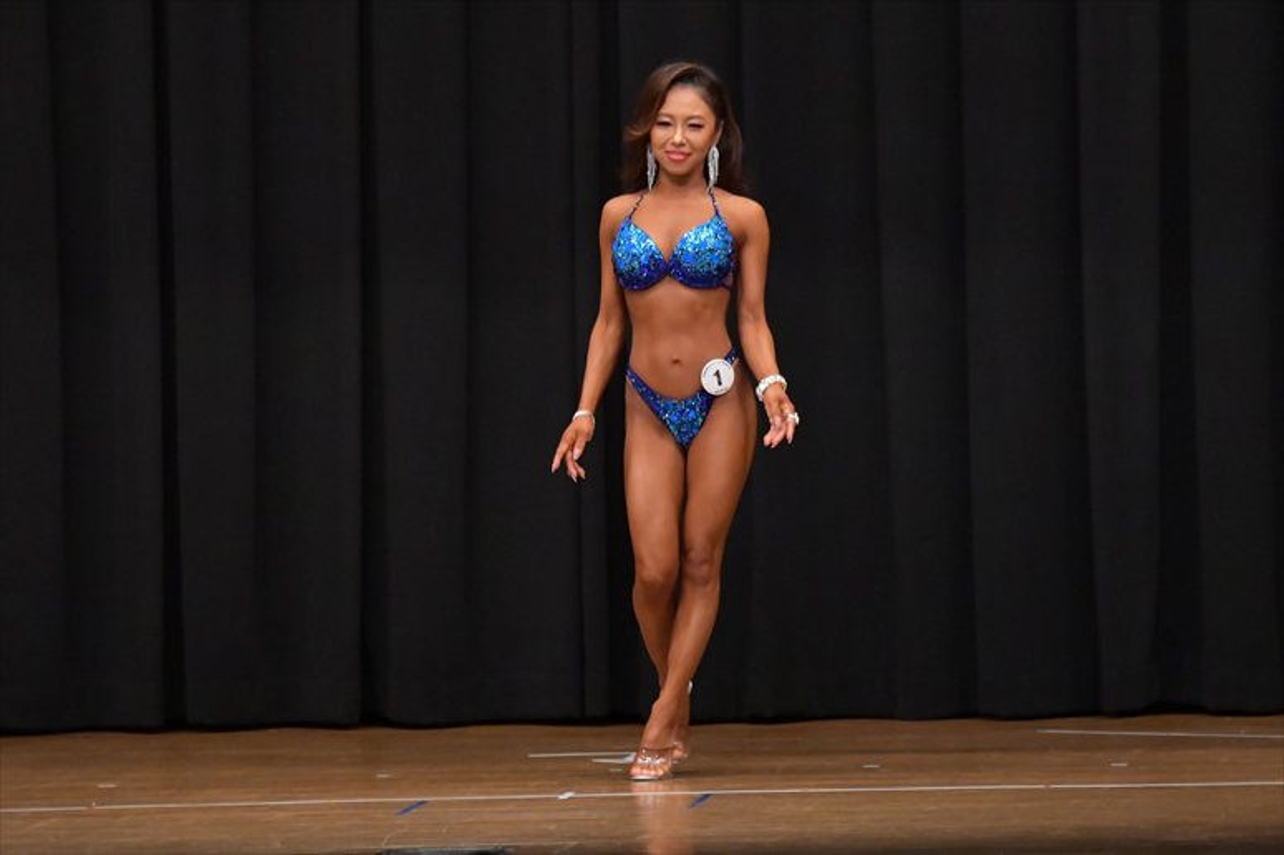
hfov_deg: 7.6
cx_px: 642
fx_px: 9625
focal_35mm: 270
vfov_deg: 5.1
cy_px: 428
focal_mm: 180
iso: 6400
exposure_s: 1/400
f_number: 5.6
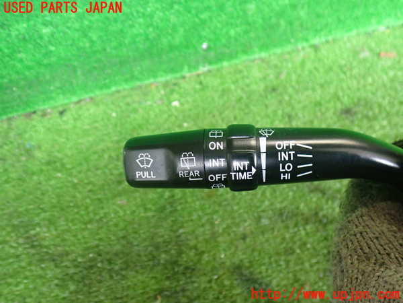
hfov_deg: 60.0
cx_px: 202
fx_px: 349
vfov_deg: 46.8
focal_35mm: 30
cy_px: 152
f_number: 2.3
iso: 800
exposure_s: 1/160
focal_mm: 5.4
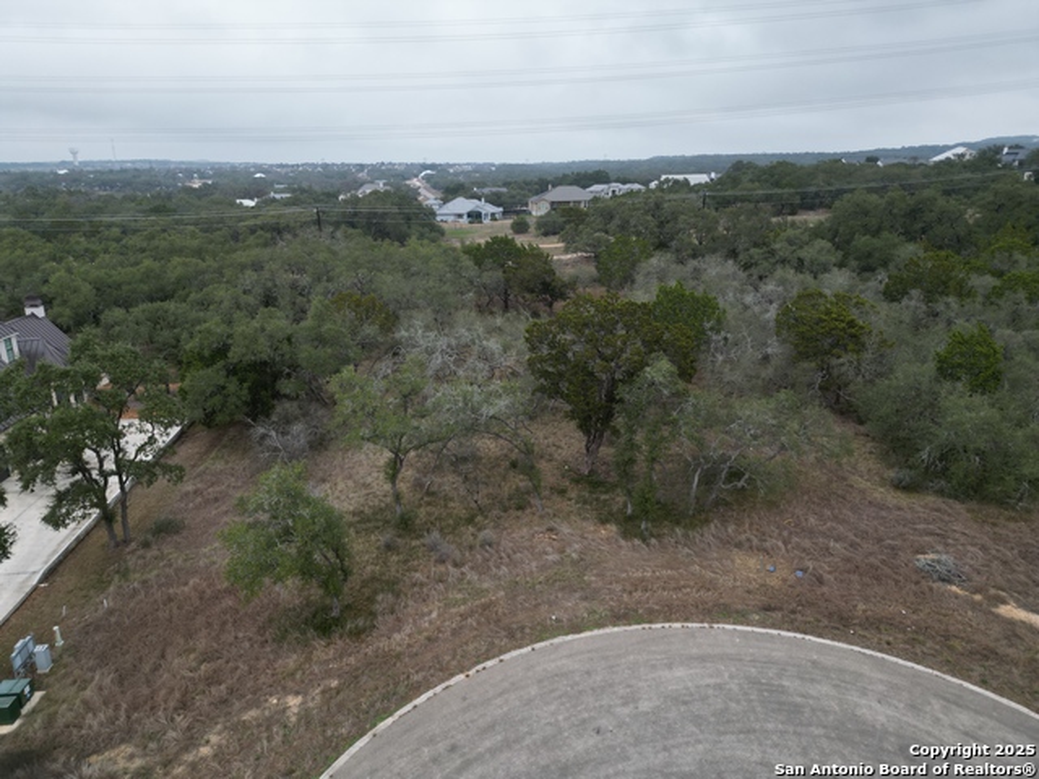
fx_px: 720
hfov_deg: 71.6
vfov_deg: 56.8
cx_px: 520
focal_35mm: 24
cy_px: 390
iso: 200
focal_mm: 6.72
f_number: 1.7
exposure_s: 1/640
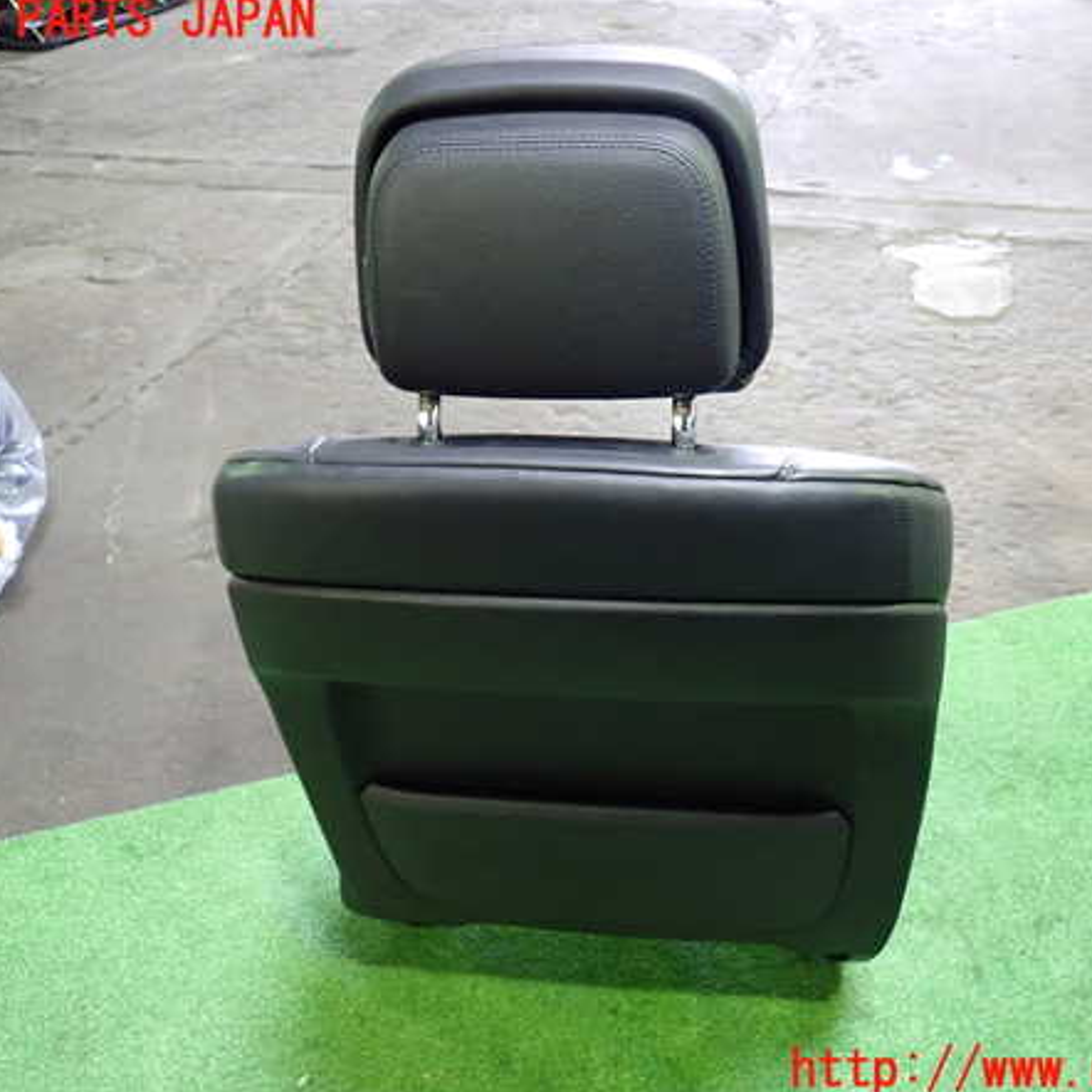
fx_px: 1071
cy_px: 546
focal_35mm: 30
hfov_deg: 53.9
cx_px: 608
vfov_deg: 54.0
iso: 640
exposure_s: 1/30
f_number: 2
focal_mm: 4.5
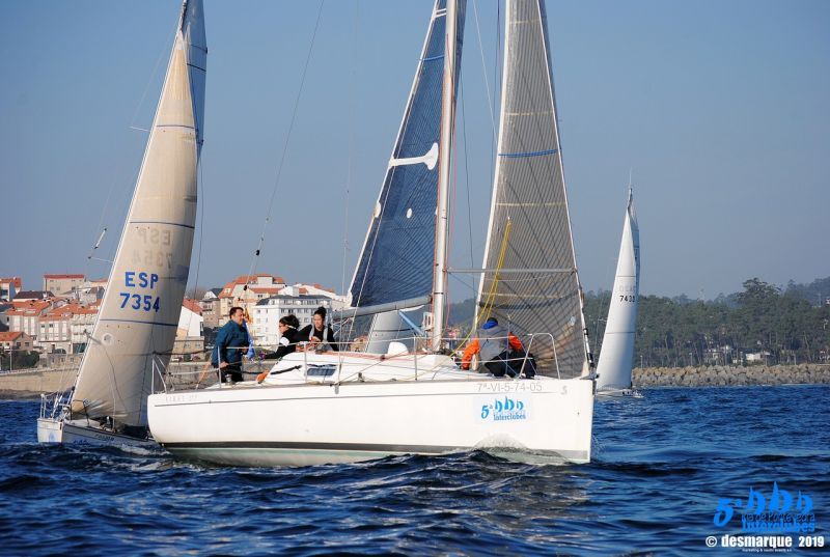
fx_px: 3639
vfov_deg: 8.8
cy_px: 278
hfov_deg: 13.0
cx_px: 415
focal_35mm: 158
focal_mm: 105
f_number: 6.3
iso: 100
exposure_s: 1/640
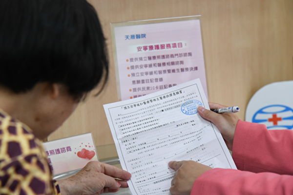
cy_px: 98
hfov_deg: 17.1
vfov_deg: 11.4
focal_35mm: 120
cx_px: 146
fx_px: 977
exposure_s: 1/250
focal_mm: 120
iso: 5000
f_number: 5
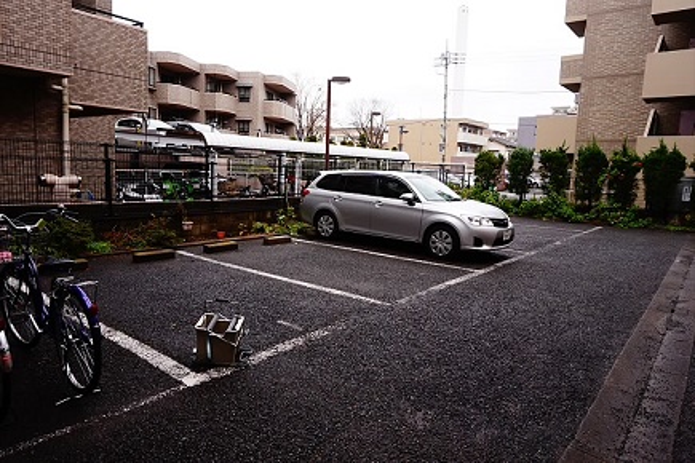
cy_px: 232
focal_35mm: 24
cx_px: 348
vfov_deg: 53.1
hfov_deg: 73.7
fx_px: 463
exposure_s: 1/80
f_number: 6.3
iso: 100
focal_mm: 16
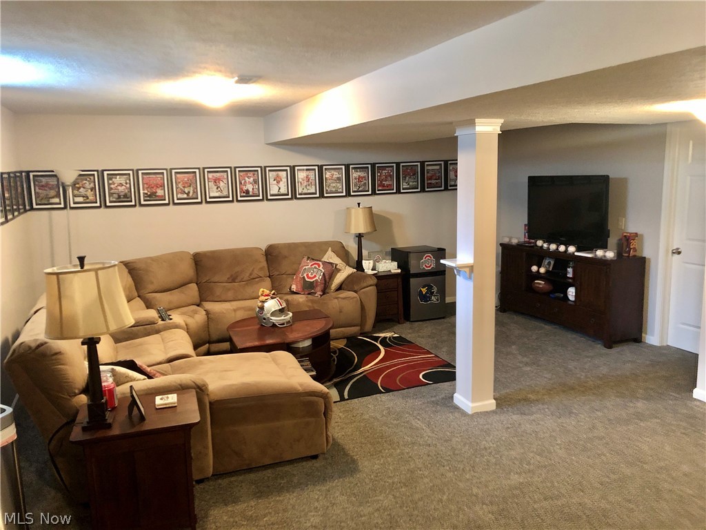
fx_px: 571
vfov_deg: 49.7
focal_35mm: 28
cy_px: 265
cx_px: 353
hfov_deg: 63.4
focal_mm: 3.99
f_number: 1.8
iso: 100
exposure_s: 1/5
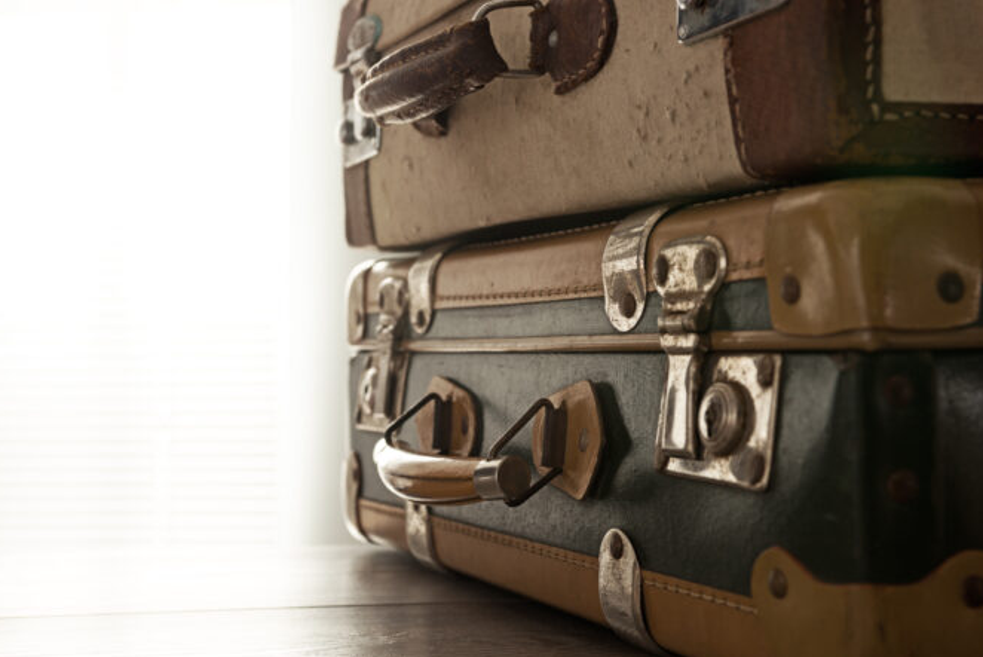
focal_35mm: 58
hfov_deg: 34.5
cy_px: 310
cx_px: 492
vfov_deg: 23.4
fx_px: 1584
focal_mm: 50
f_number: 9
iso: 100
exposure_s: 1/125
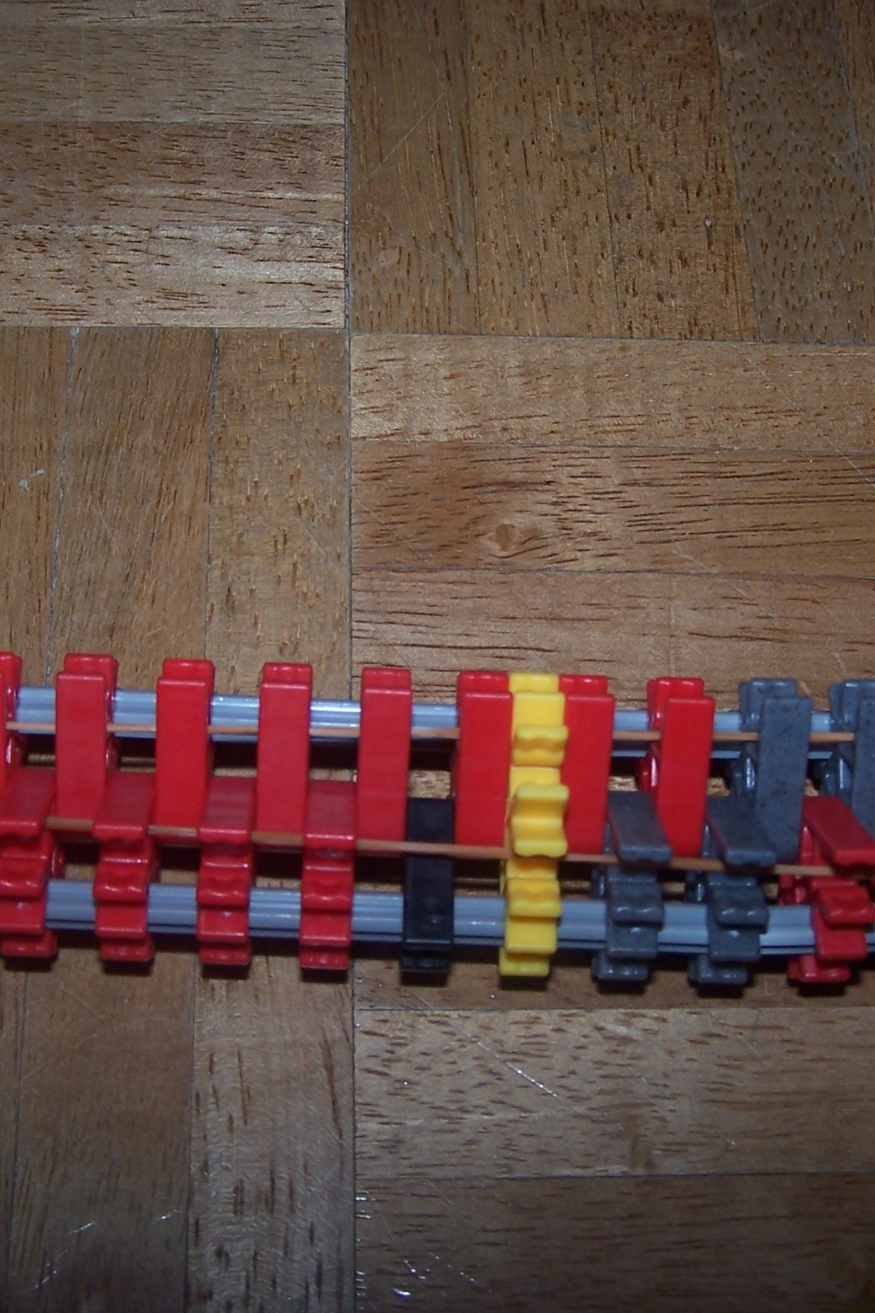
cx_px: 462
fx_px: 1933
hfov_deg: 25.5
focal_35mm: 53
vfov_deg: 37.5
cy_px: 660
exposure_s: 1/60
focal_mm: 6.3
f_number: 2.8
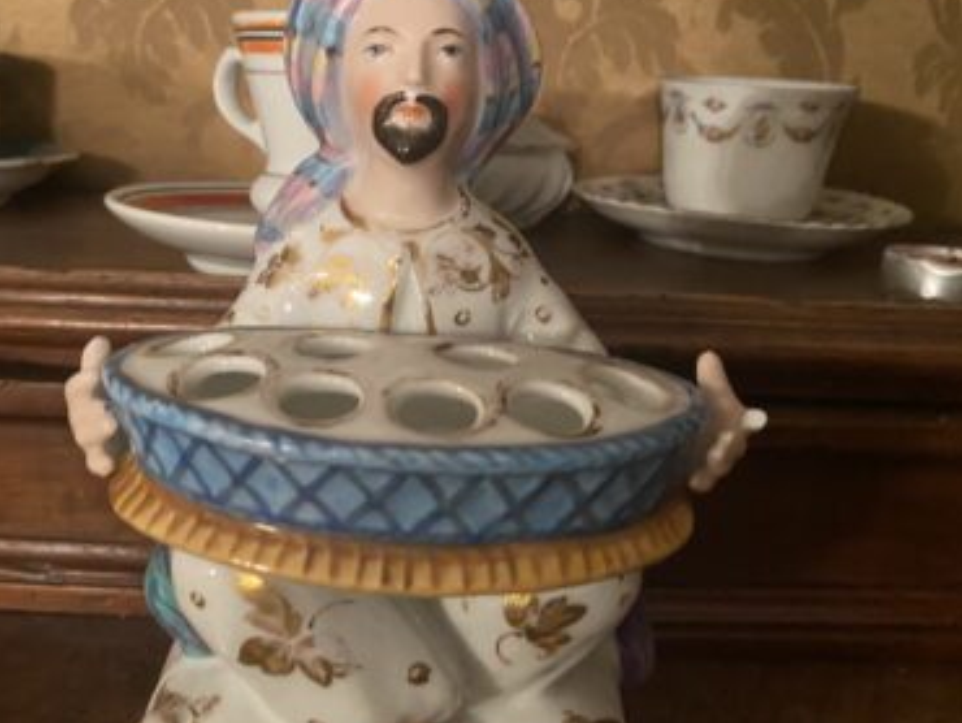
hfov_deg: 51.1
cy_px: 420
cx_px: 395
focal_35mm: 36
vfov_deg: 39.6
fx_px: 1001
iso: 640
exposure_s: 1/25
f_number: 1.8
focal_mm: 4.25
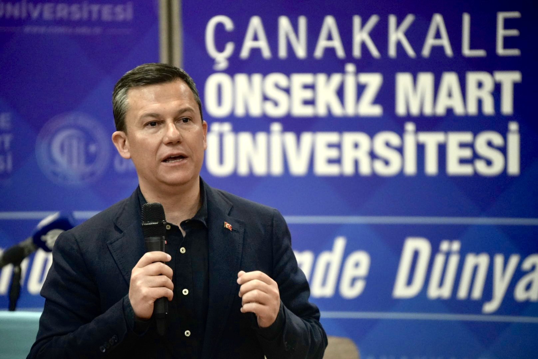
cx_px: 269
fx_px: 5982
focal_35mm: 400
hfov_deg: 5.1
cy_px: 180
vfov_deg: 3.4
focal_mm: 400
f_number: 6.3
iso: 4000
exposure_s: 1/100
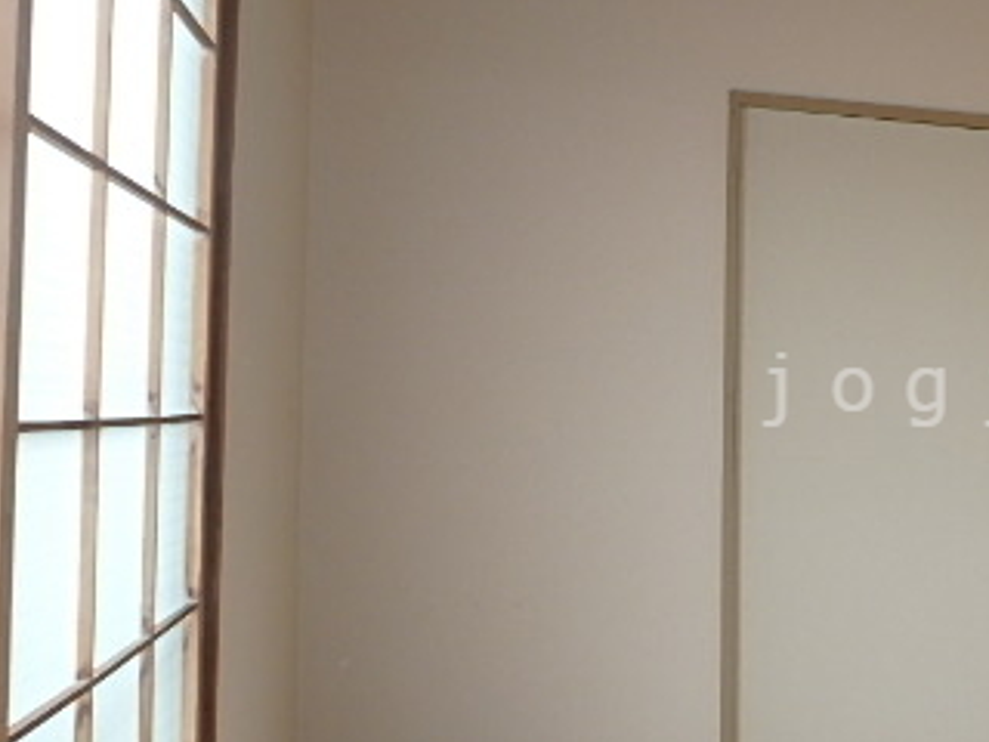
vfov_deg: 34.3
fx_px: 1200
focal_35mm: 42
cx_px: 974
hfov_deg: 39.8
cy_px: 390
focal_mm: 3.7
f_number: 3.5
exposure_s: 1/60
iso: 125
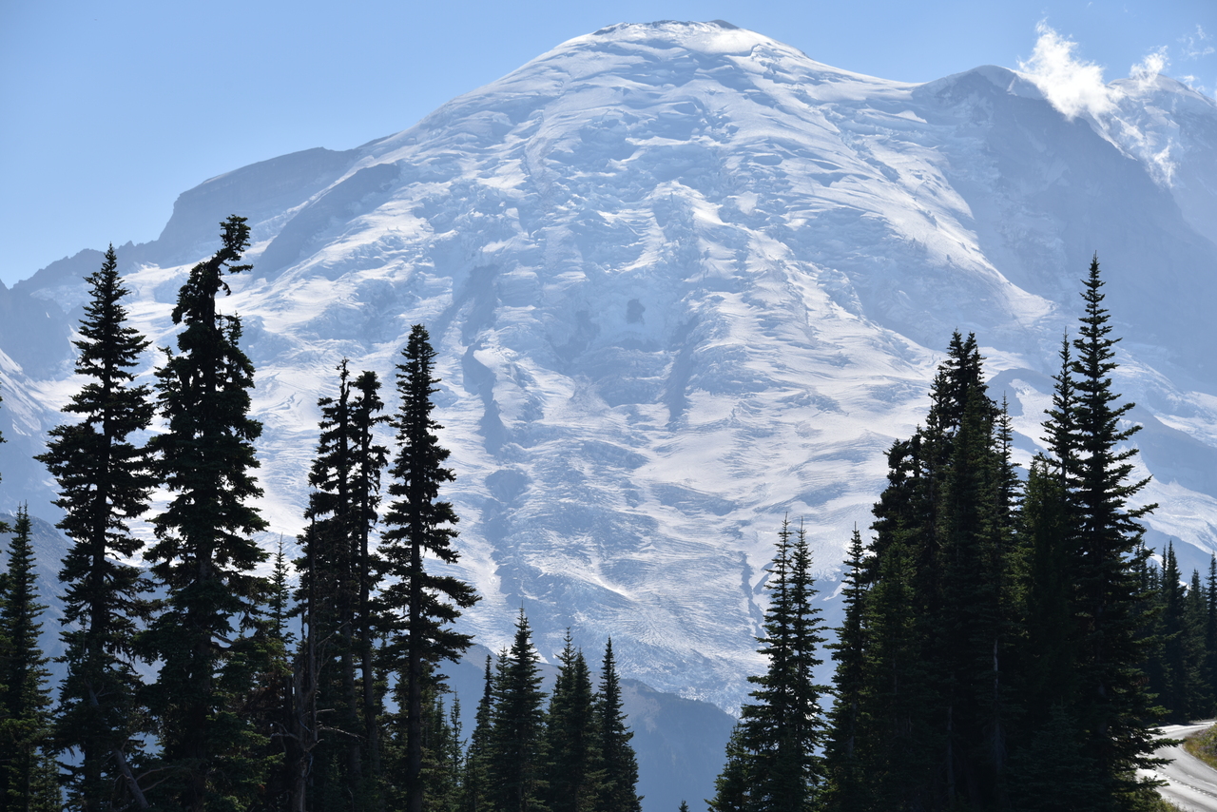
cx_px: 608
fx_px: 4226
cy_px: 406
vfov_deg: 11.0
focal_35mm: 125
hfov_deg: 16.4
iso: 100
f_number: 10
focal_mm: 125
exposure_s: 1/320
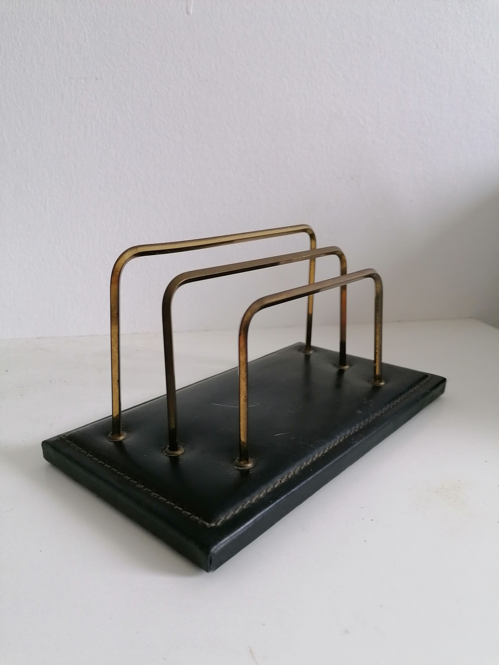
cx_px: 250
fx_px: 519
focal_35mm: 27
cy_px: 332
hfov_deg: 51.4
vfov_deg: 65.3
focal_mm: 4.75
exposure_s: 1/33.3
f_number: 1.8
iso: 160
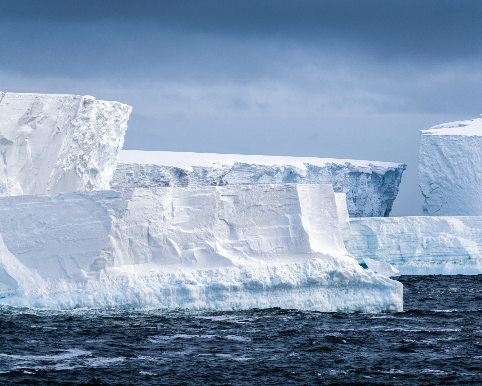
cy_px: 193
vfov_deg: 4.9
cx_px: 265
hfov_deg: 6.2
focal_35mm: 314
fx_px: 4480
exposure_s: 1/250
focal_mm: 277.9
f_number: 6.3
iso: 500
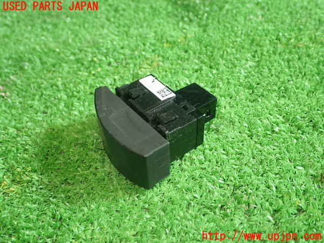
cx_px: 162
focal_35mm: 38
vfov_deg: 37.7
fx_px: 356
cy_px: 122
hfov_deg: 49.0
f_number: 2.7
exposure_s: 1/40
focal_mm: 6.83
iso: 250
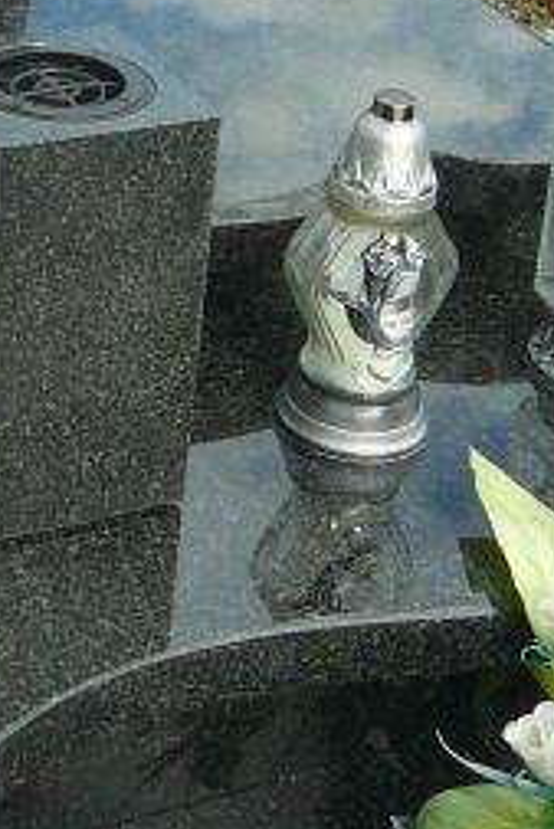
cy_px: -157
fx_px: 2121
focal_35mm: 92
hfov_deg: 14.5
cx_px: -95
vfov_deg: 20.7
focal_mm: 5.2
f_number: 2.8
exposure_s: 1/400
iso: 80
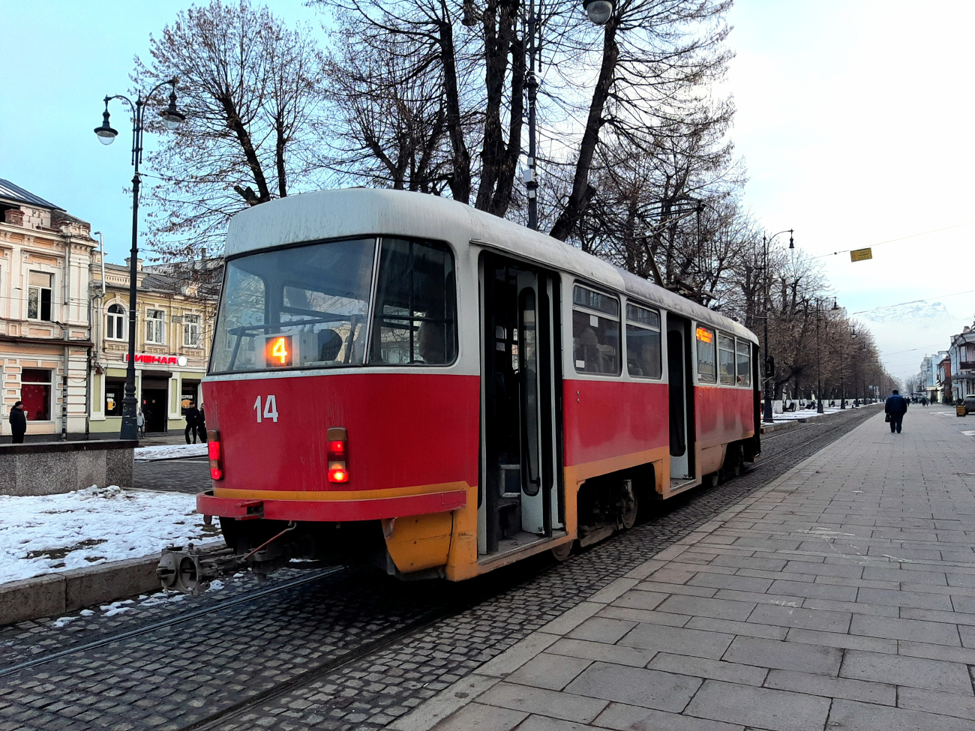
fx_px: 732
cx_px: 488
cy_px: 366
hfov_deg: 67.3
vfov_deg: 53.1
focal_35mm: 26
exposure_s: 1/100
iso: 64
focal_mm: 3.93
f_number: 1.7
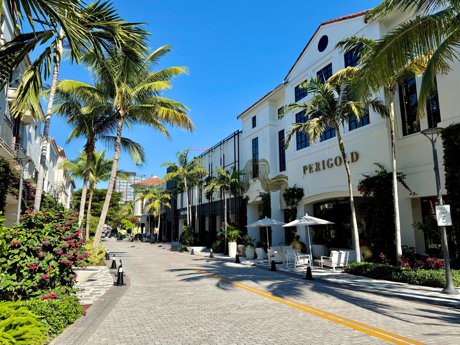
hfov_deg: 71.6
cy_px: 172
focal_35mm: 24
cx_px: 230
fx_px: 319
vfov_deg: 56.8
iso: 80
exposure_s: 1/3425
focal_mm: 6.76
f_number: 1.78
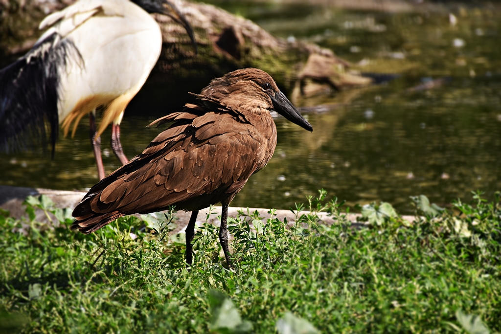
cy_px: 167
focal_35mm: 210
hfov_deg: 9.8
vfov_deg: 6.5
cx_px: 250
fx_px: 2923
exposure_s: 1/500
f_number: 5.6
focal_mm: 140
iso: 280
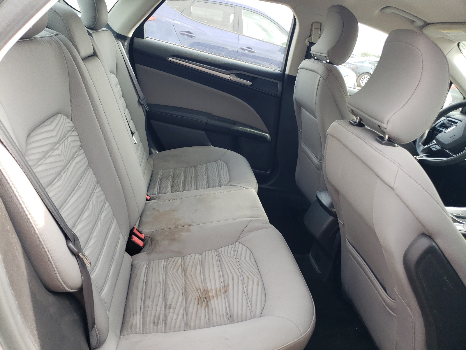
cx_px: 233
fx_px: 350
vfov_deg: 53.1
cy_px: 175
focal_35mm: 26
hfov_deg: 67.3
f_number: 1.5
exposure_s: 1/192
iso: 50
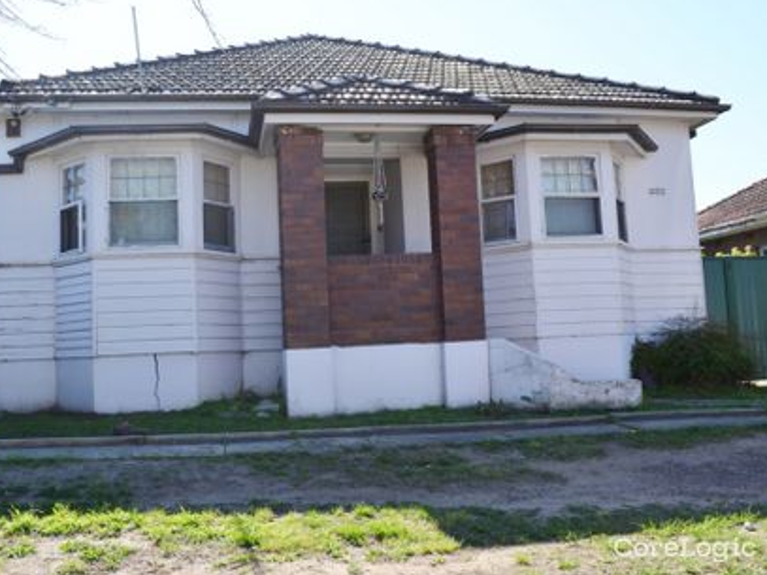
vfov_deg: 46.8
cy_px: 284
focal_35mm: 30
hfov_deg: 59.7
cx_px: 330
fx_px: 665
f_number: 7.1
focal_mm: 18
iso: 100
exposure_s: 1/200
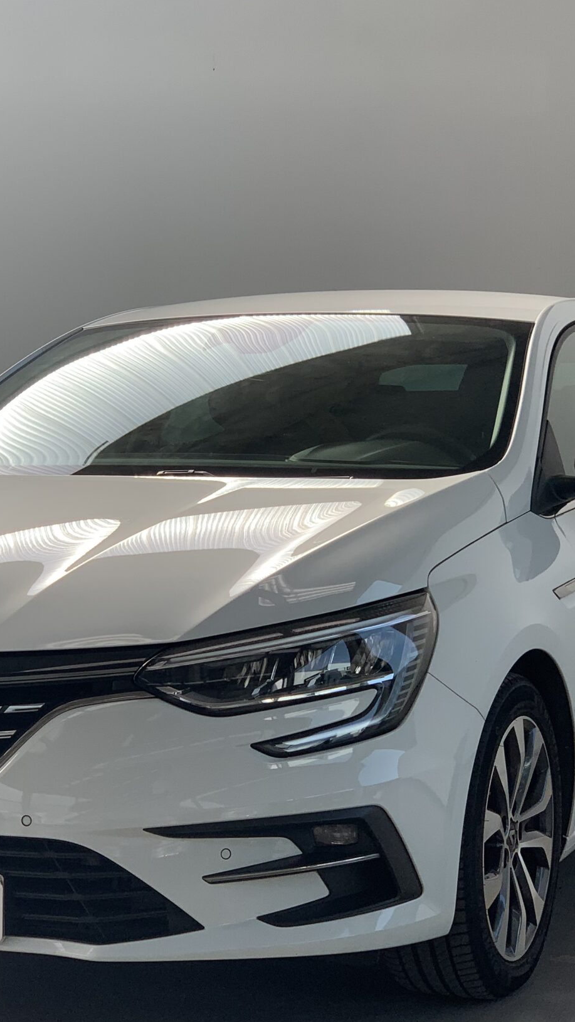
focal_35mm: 89
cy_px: 537
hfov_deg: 13.6
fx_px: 2412
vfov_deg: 23.9
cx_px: 244
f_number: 2.4
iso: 16
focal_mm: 6
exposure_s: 1/358
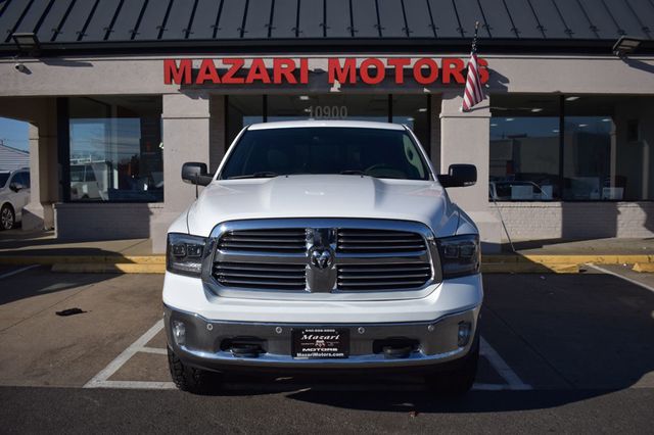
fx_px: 599
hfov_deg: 57.2
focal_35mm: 33
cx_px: 327
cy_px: 218
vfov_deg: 39.9
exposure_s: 1/4000
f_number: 3.8
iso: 200
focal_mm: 22
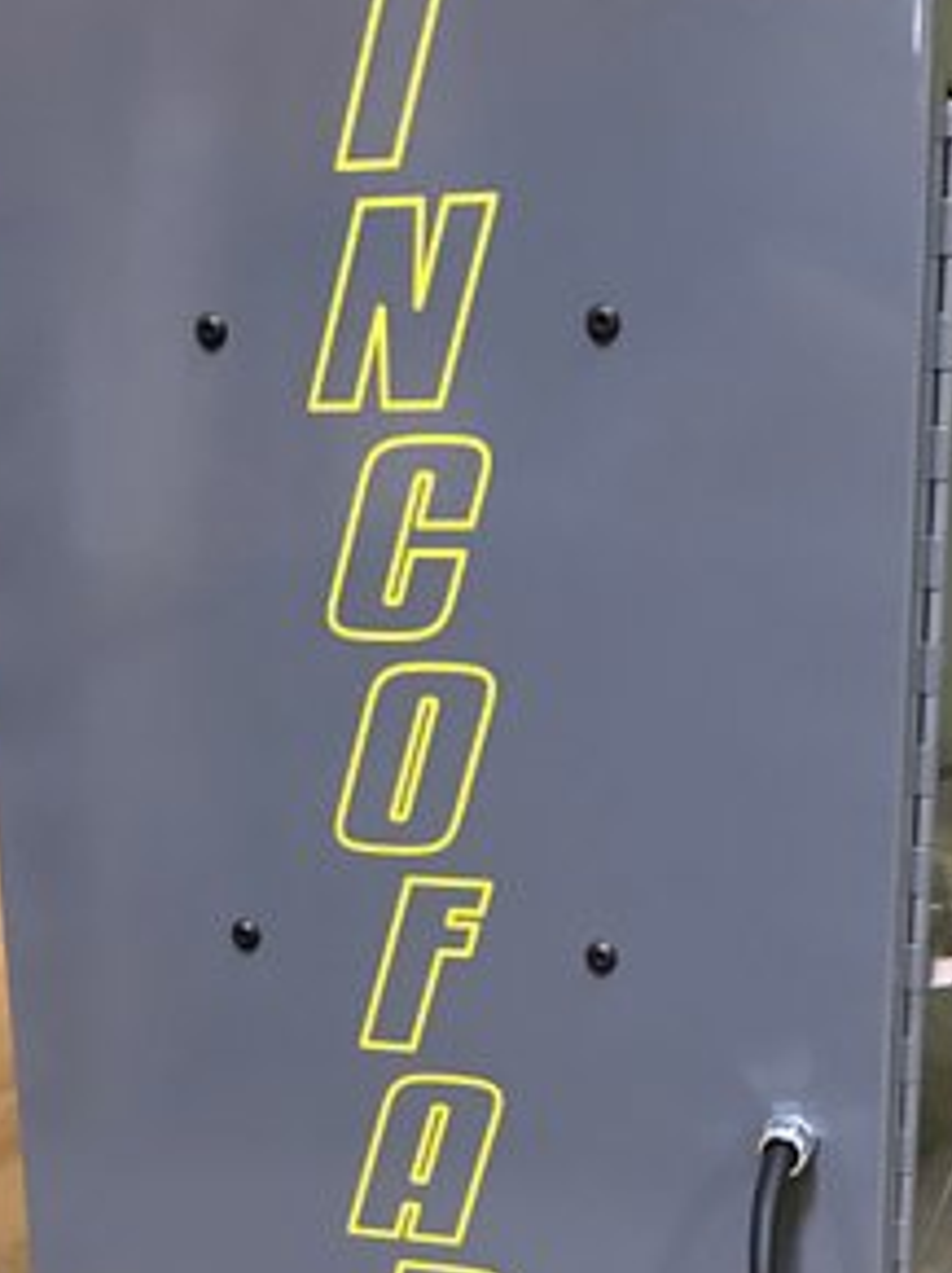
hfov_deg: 25.2
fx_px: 2130
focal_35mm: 58
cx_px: 496
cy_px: 1067
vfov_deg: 32.1
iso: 64
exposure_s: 1/15
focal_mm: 3.99
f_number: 1.8
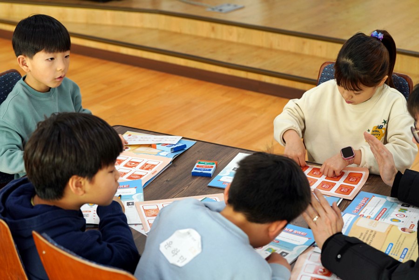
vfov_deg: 19.5
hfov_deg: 28.8
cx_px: 210
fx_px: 815
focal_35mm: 70
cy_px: 140
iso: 640
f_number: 4
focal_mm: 70
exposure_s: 1/160
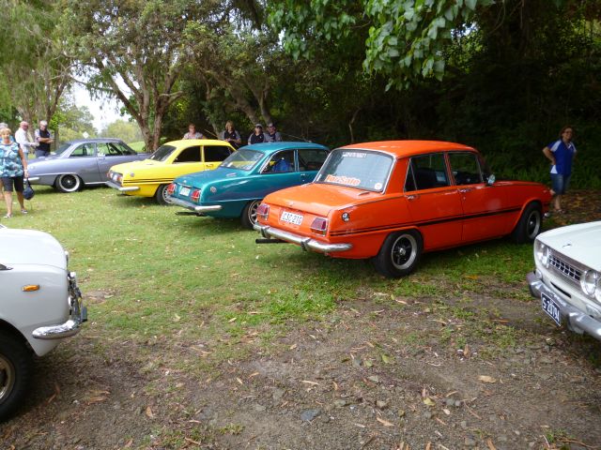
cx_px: 300
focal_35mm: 28
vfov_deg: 49.7
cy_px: 225
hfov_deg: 63.4
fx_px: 486
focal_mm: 5
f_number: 3.1
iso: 100
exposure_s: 1/100
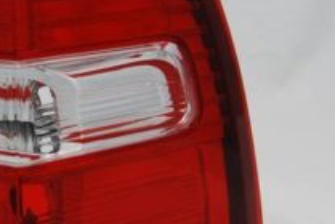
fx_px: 933
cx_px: -22
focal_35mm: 100
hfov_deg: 19.6
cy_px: 135
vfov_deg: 13.7
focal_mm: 31
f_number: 16
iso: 100
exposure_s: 2.2
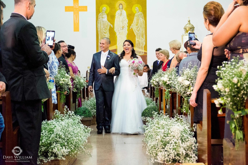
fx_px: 420
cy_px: 82
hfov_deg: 32.9
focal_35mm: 61
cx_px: 124
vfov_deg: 22.3
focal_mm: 40.7
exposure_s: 1/100
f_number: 4
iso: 5000
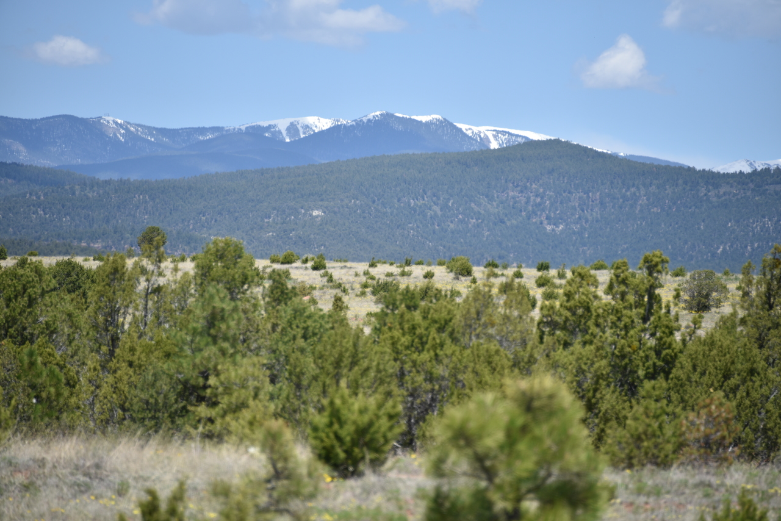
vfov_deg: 5.5
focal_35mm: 250
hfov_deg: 8.2
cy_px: 260
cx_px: 390
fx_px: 5424
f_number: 5.6
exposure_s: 1/500
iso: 100
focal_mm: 250
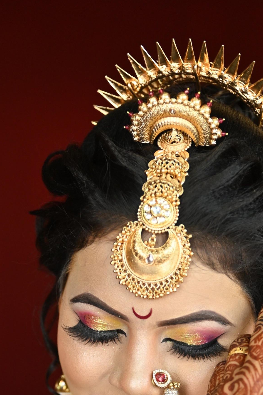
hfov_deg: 12.9
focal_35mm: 106
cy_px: 417
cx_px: 147
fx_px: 1163
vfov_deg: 18.7
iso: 200
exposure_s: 1/100
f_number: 2.8
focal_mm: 48
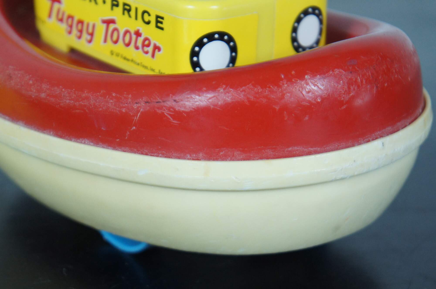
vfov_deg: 16.5
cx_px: 218
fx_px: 998
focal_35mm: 82
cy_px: 144
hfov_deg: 24.7
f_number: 5.6
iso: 1600
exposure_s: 1/60
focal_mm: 55
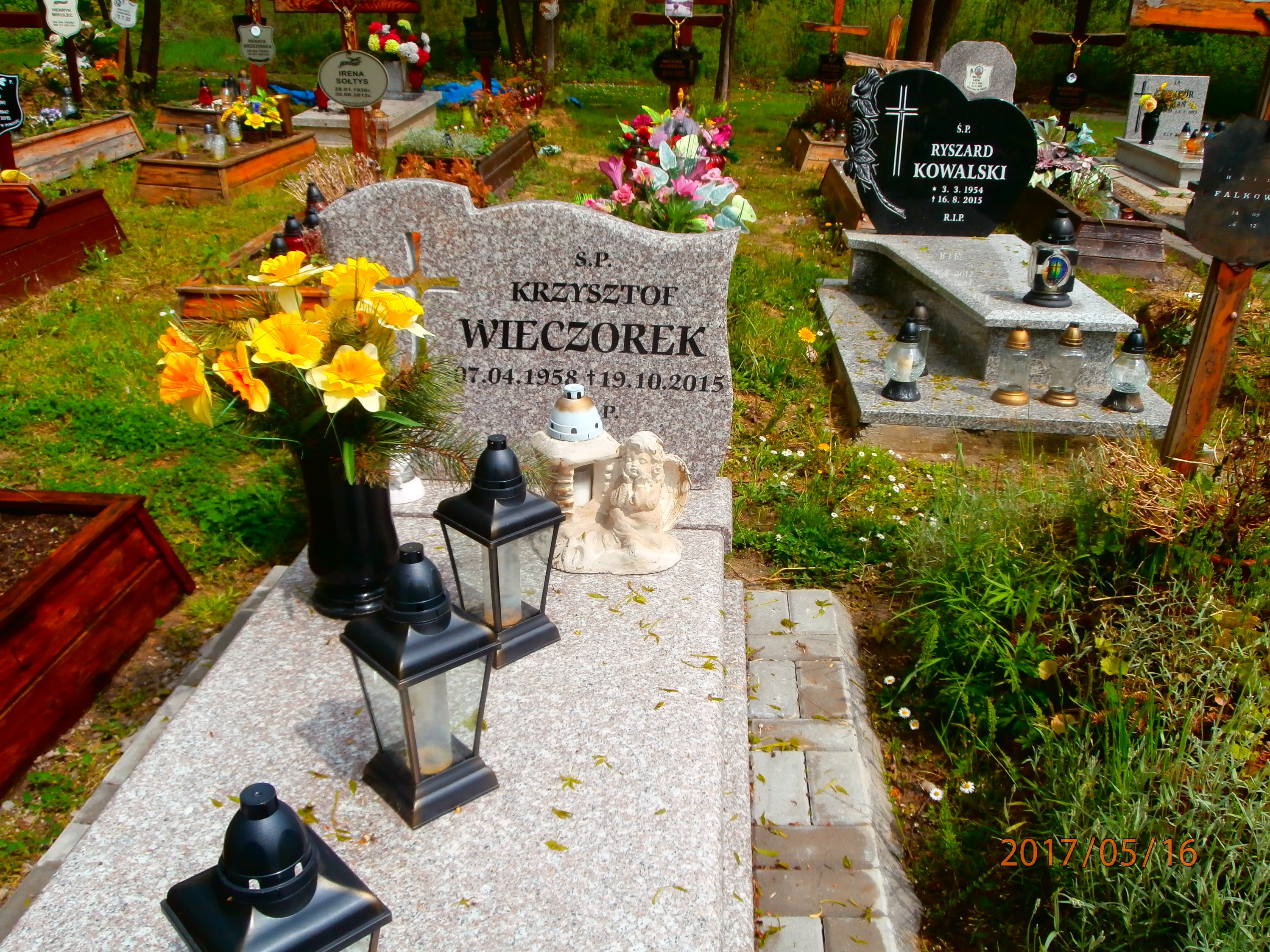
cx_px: 635
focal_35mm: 30
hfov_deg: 60.0
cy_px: 476
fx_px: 1101
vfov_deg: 46.8
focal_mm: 5.36
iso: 100
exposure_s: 1/800
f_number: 3.5
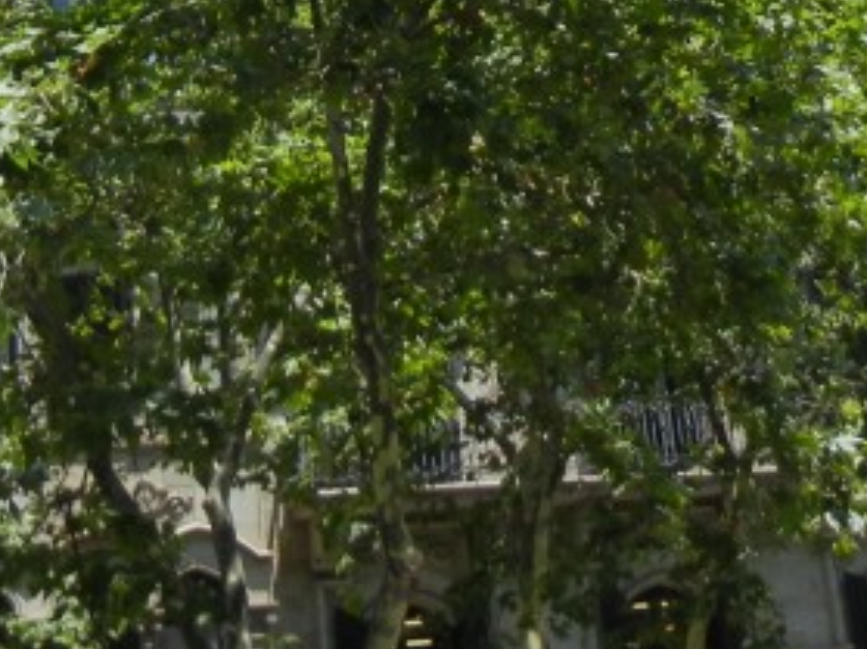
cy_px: -509
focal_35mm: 110
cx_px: 584
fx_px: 2754
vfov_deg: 12.3
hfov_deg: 17.8
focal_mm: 5.4
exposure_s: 1/962
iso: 160
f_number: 3.5
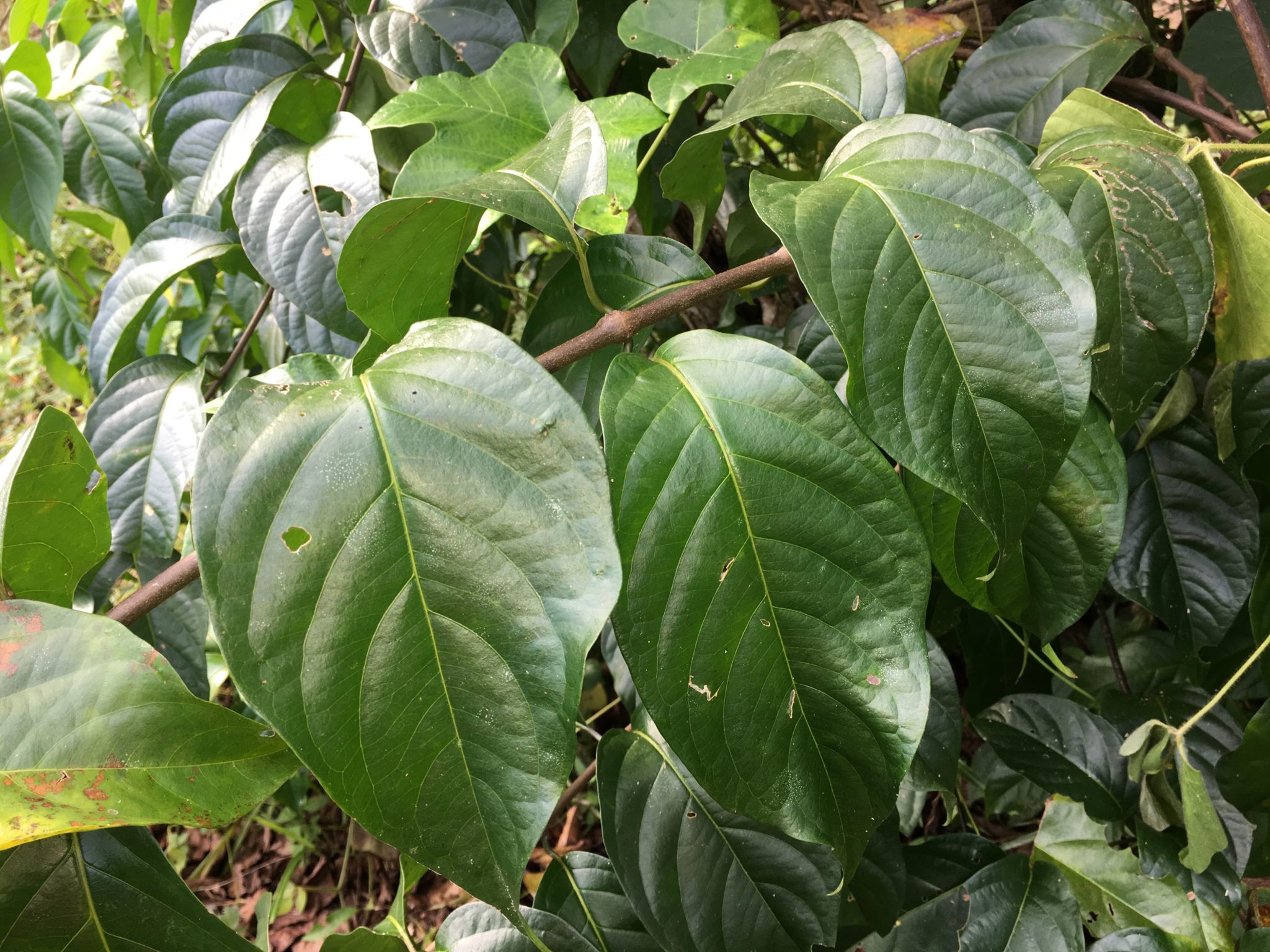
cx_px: 635
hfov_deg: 61.7
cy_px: 476
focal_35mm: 29
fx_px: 1064
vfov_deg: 48.2
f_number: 2.2
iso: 25
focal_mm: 4.15
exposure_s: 1/60
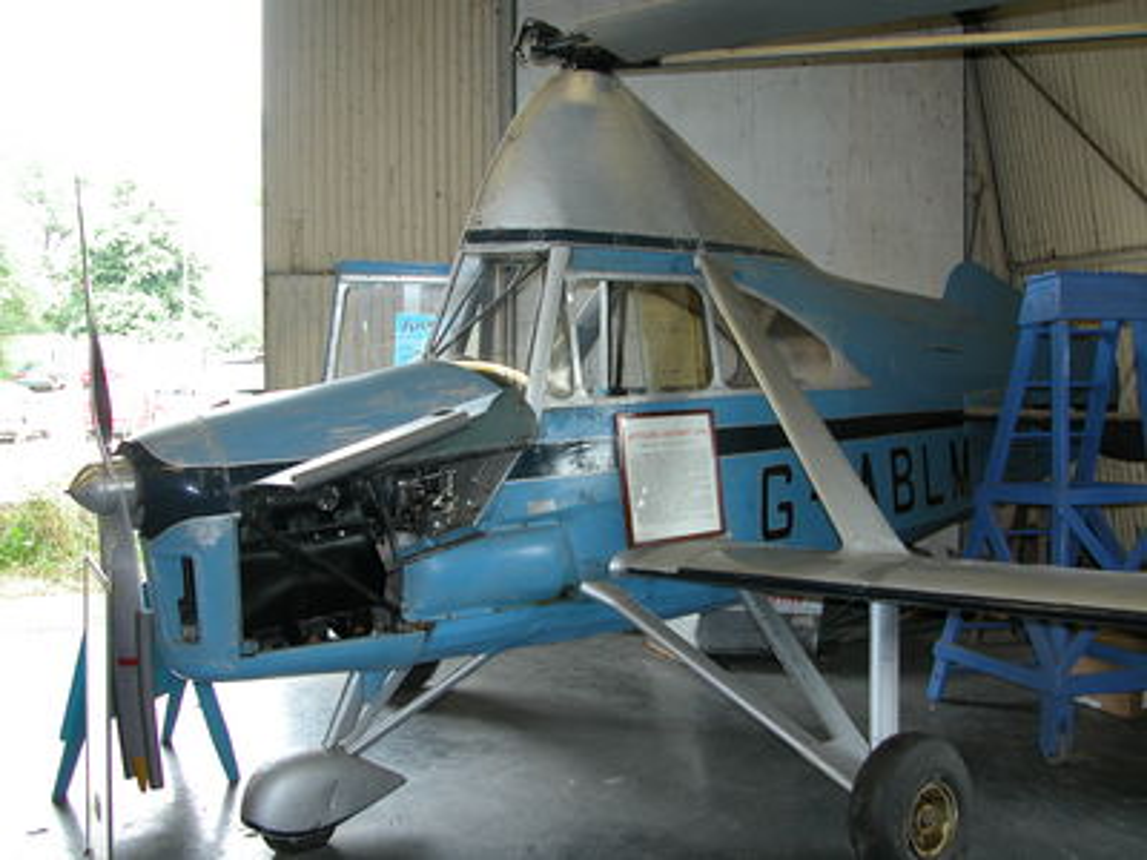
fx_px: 1160
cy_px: 430
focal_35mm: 35
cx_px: 574
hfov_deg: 52.6
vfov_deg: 40.7
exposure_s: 1/30
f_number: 2.8
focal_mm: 8.9
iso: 100
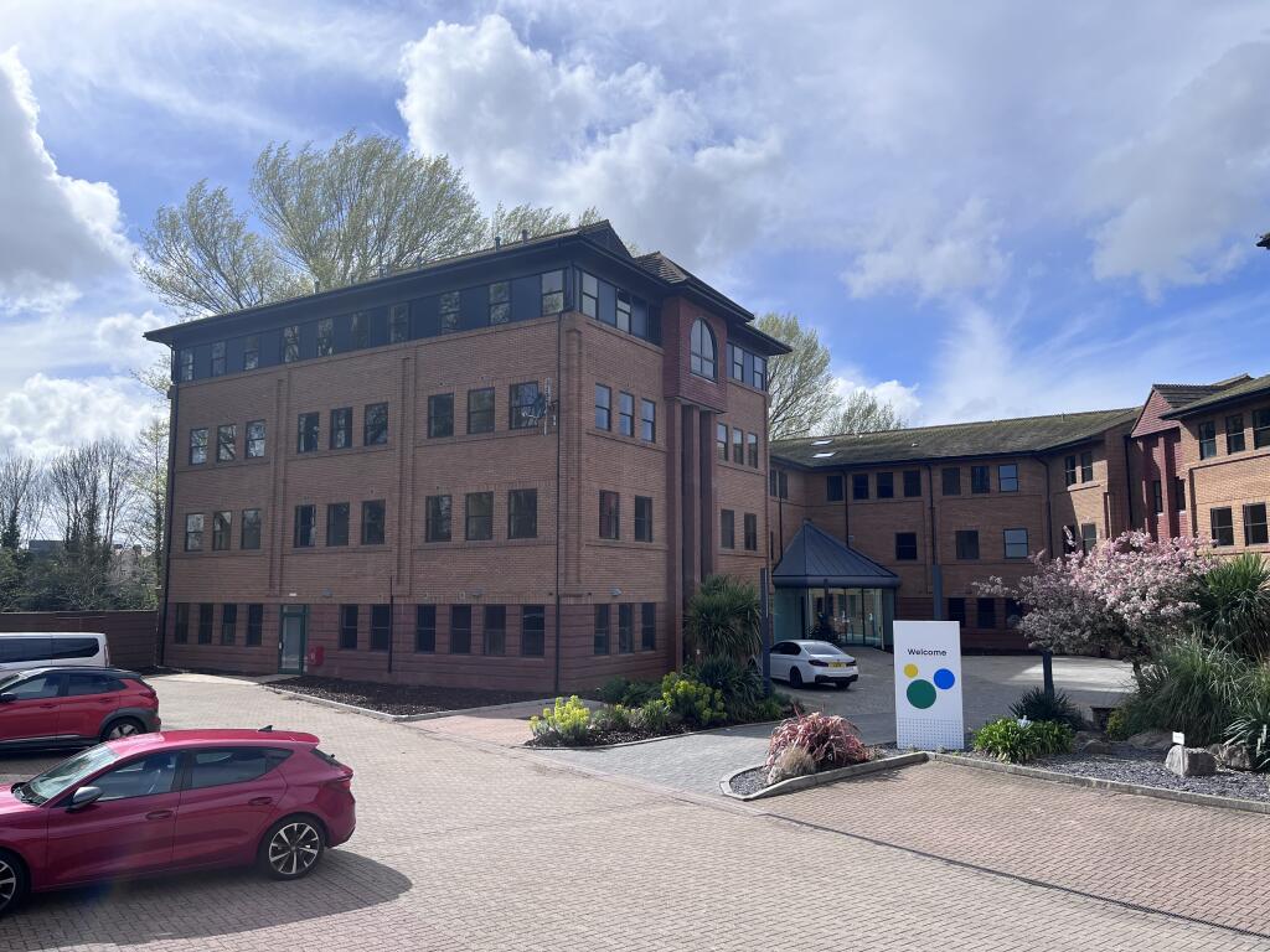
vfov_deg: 53.1
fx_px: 954
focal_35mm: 26
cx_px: 635
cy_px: 476
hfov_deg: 67.3
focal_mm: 5.1
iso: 50
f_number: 1.6
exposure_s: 1/4651
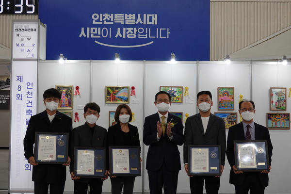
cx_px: 146
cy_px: 97
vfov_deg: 24.2
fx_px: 453
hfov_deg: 35.6
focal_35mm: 56
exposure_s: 1/60
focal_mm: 20.49
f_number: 3.2
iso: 320
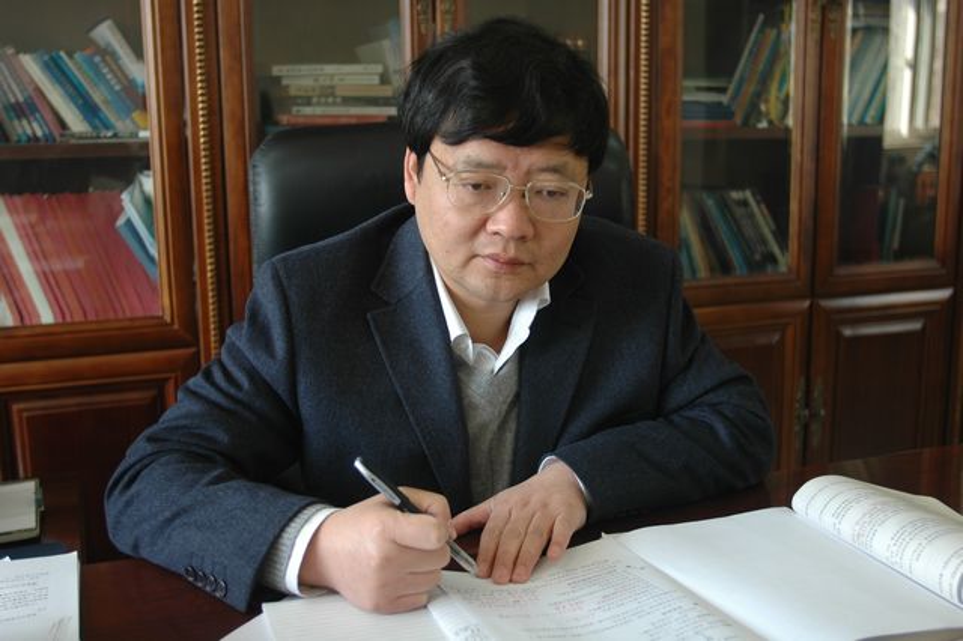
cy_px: 320
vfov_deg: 31.9
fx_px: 1123
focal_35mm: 42
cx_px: 482
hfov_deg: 46.4
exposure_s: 1/50
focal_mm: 28
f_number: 2.8
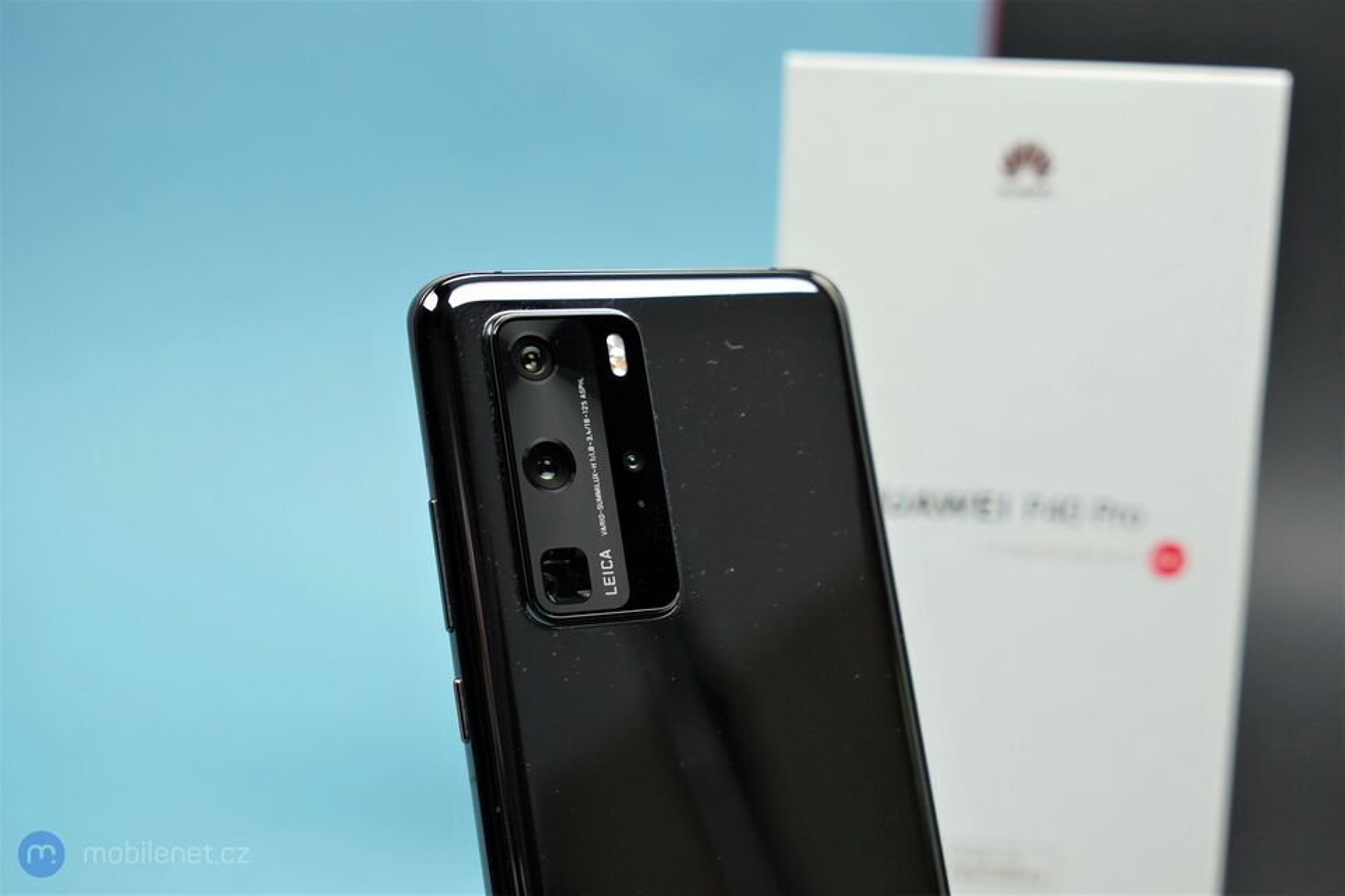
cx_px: 672
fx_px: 1905
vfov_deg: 26.5
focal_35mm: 51
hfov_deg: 38.9
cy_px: 448
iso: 800
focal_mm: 51
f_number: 5.6
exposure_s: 1/125
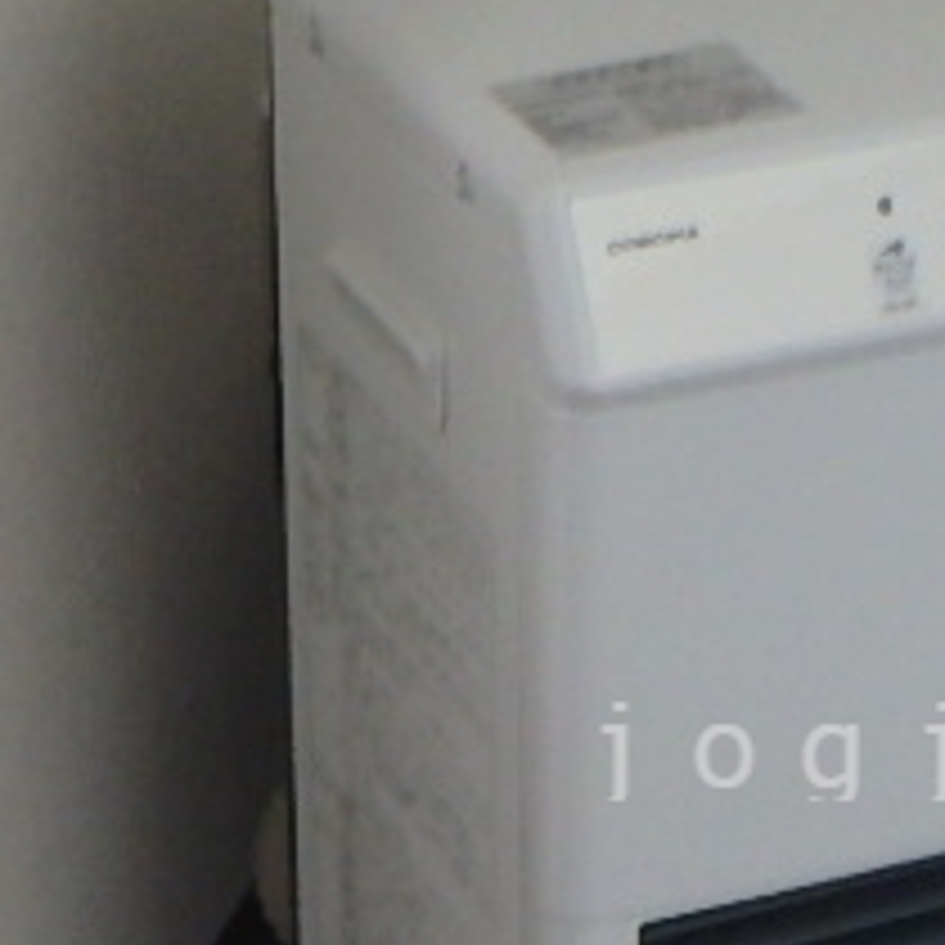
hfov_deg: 13.1
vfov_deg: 13.2
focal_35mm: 132
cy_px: 747
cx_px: 900
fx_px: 4077
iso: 800
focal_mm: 8.7
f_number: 5.2
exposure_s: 1/40
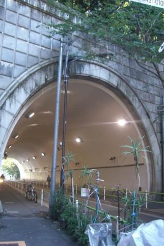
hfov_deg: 33.4
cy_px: 124
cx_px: 79
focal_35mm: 40
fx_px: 273
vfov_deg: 48.5
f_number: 2.7
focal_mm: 6.2
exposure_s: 1/50
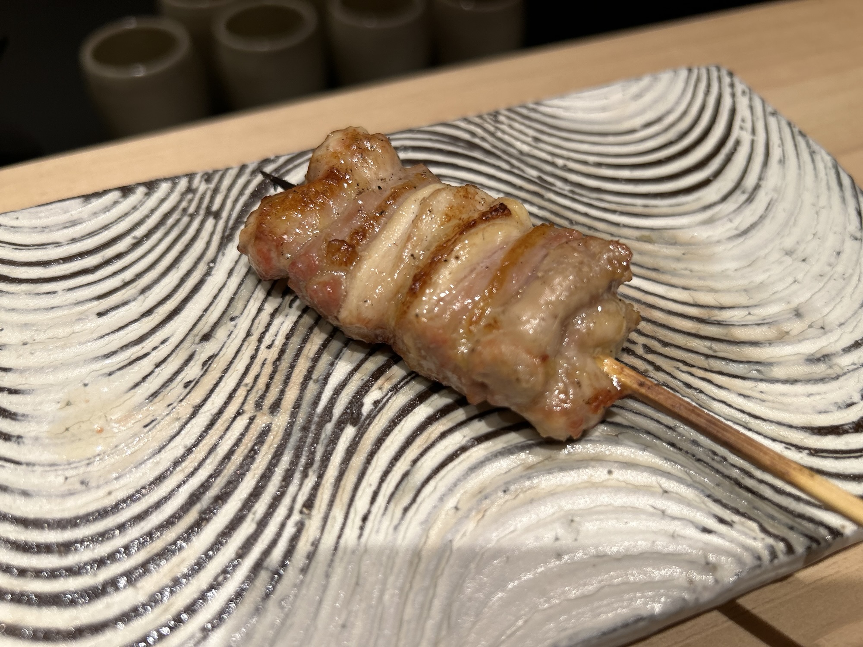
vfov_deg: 53.1
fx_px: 648
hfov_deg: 67.3
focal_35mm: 26
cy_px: 324
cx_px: 432
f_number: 1.5
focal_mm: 5.7
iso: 40
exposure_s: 1/100
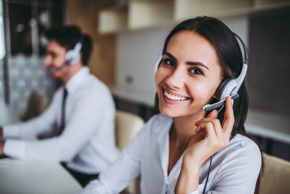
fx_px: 282
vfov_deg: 37.9
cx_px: 145
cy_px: 97
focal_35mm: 35
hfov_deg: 54.4
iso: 800
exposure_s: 1/200
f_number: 1.8
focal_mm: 35
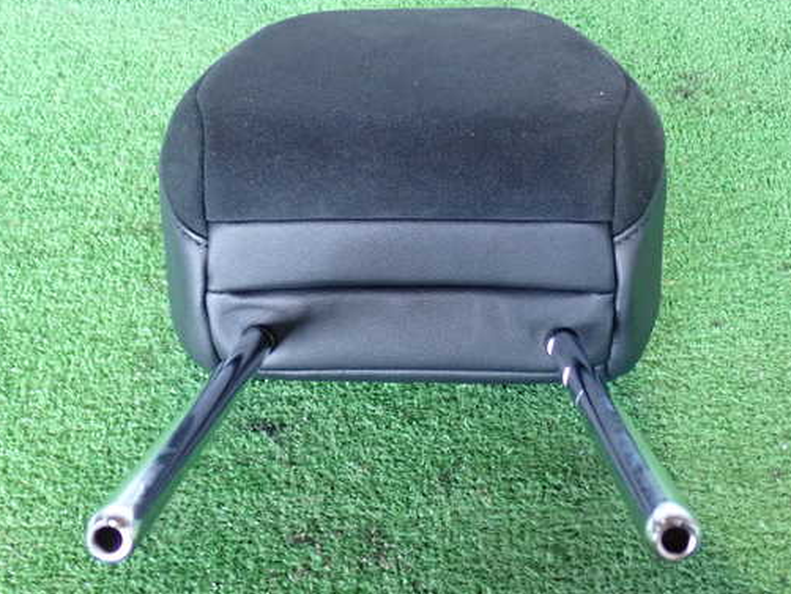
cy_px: 293
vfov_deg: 33.6
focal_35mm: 43
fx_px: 983
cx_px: 380
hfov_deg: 43.8
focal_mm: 6.37
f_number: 2.5
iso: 640
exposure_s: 1/40
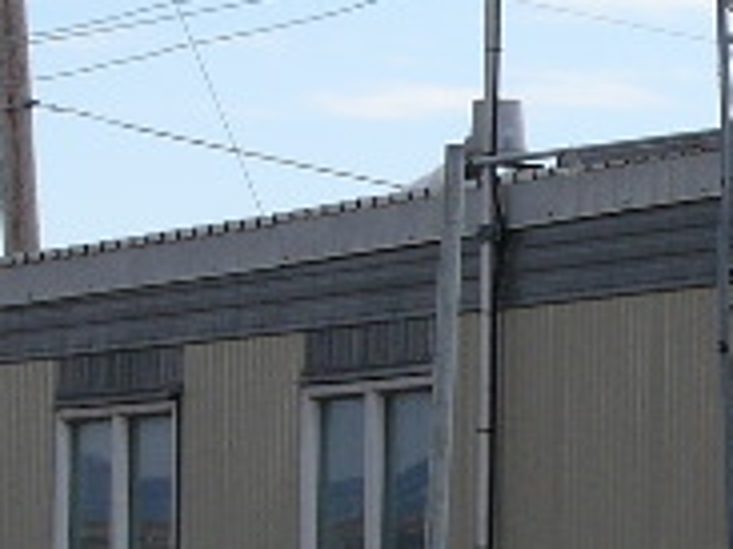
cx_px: 1178
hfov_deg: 4.5
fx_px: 9332
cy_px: 553
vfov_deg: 3.4
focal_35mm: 441
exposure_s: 1/500
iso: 50
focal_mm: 16.8
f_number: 5.2
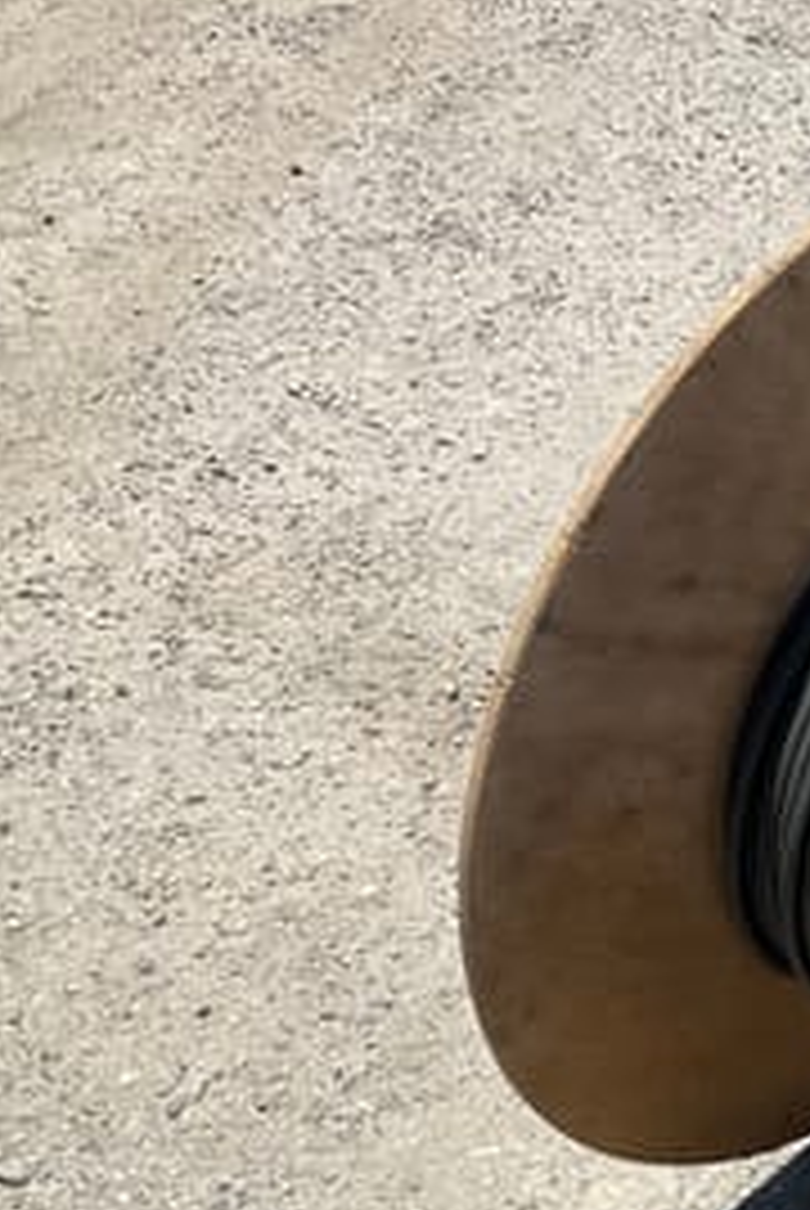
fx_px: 1885
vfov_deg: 35.4
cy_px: 758
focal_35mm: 56
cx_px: 976
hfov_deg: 22.3
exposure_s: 1/2227
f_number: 1.8
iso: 25
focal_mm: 3
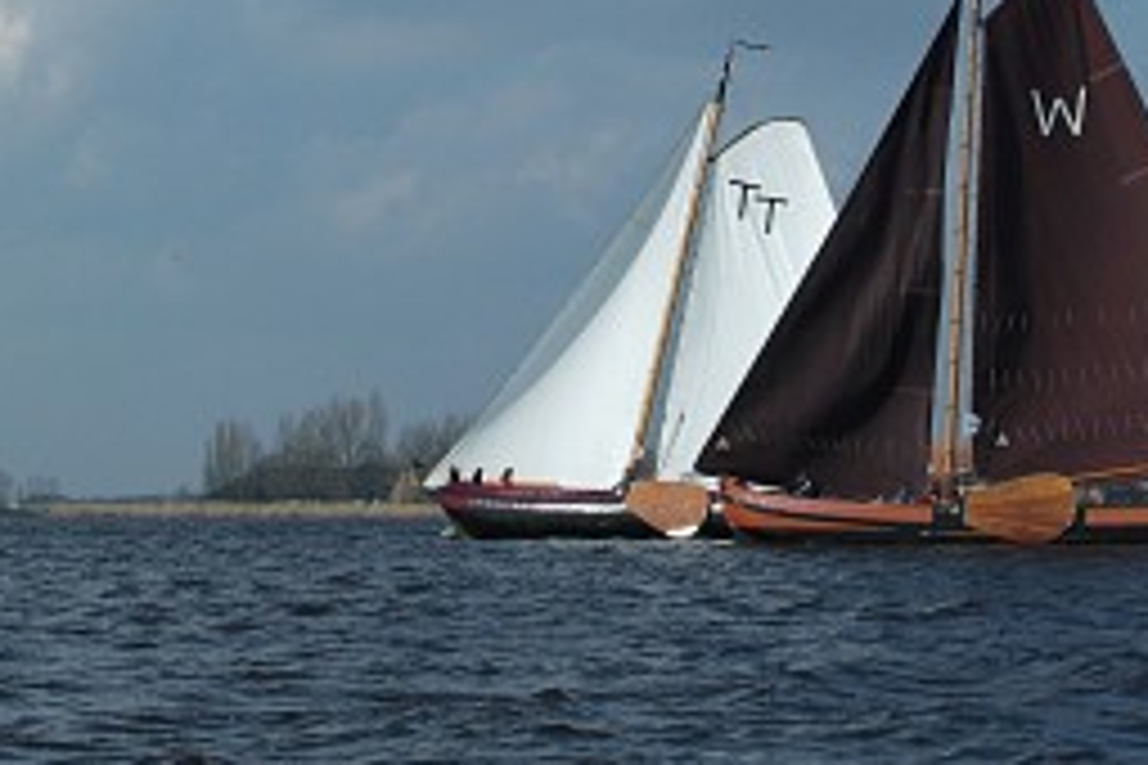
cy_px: 146
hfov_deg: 16.7
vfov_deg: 11.2
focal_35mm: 122
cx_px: 846
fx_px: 3890
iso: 400
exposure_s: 1/1500
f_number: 9.5
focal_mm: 46
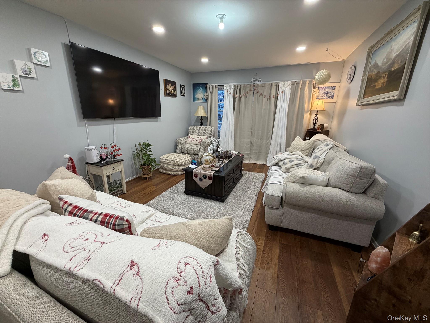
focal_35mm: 14
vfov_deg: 85.7
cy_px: 162
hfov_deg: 102.1
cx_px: 215
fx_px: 174
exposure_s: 1/60
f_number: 2.2
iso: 200
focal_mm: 2.22
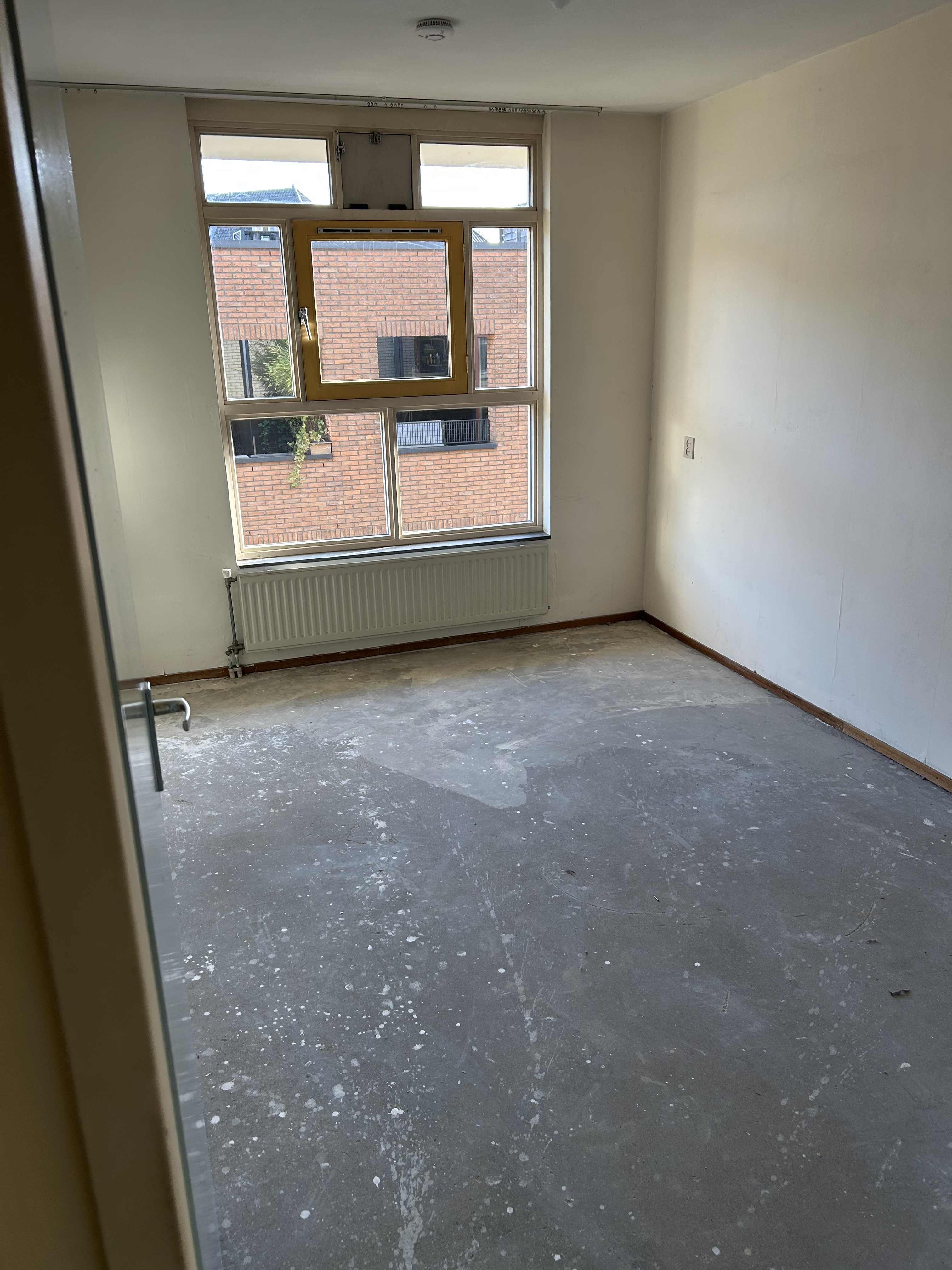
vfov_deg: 67.3
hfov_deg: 53.1
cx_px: 476
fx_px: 953
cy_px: 635
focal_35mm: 26
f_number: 1.5
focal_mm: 5.7
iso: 64
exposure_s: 1/121
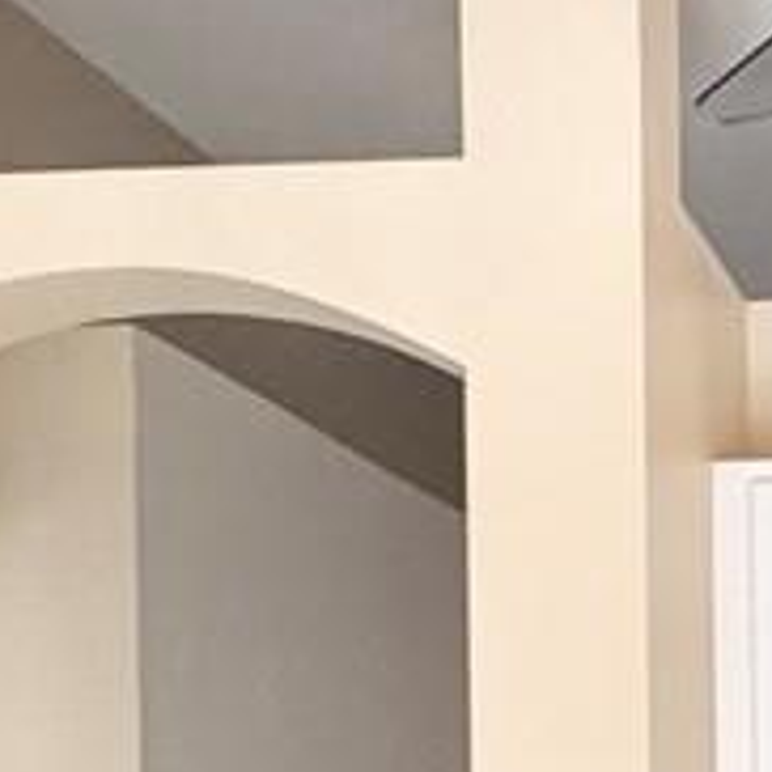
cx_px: 1133
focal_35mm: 109
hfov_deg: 14.9
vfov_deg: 15.2
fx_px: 2750
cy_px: 1010
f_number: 2.2
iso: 80
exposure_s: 1/120
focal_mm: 2.22
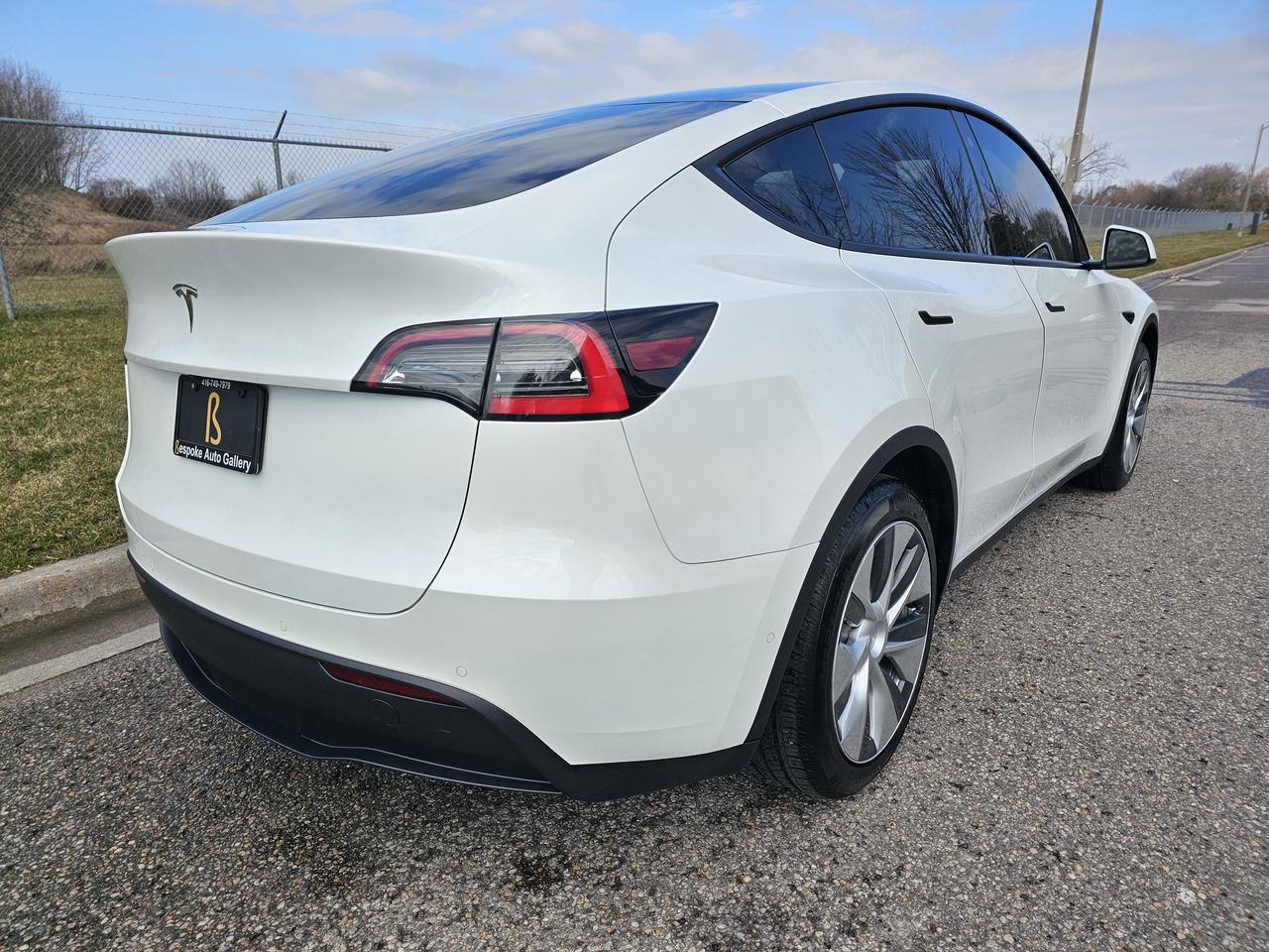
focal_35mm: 23
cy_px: 476
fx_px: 843
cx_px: 634
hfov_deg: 73.9
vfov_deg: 58.9
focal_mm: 6.3
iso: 10
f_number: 1.7
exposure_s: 1/950
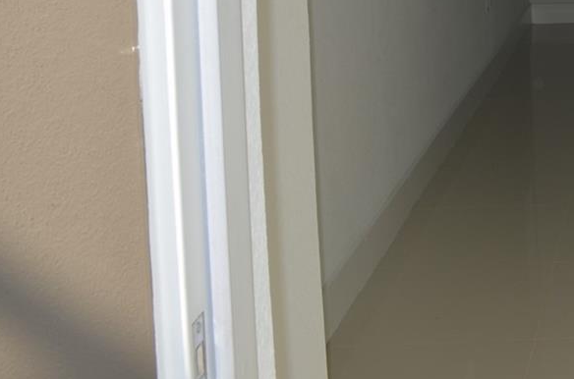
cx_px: 766
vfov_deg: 17.1
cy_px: -134
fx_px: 1177
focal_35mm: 74
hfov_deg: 23.8
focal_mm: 18
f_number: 9
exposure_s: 1/200
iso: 100
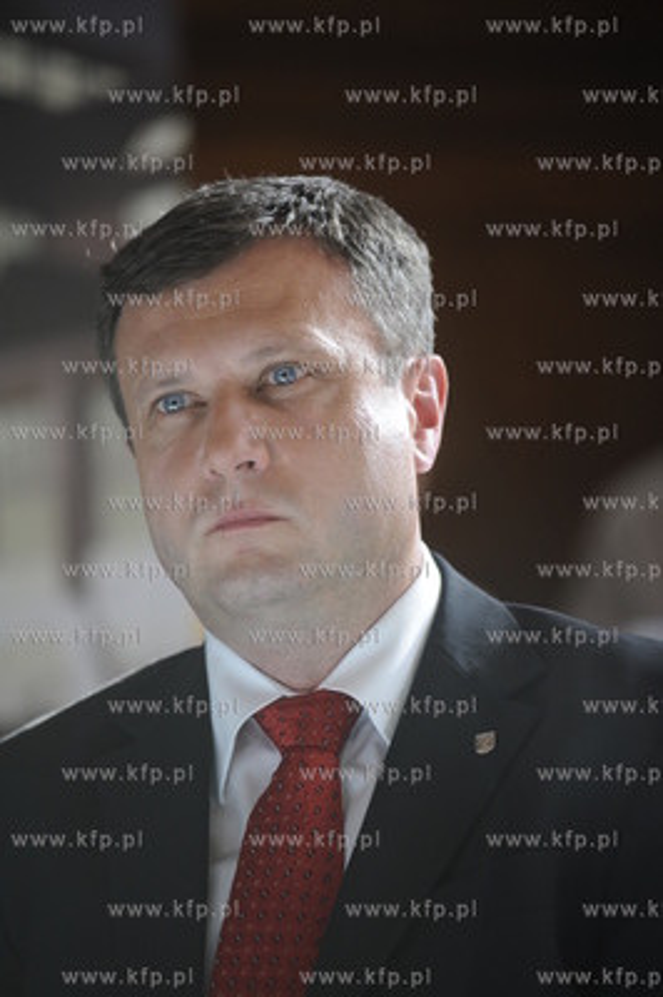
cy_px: 498
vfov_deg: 10.3
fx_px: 5534
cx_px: 332
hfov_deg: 6.9
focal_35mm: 200
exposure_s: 1/320
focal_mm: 200
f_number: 3.5
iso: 800
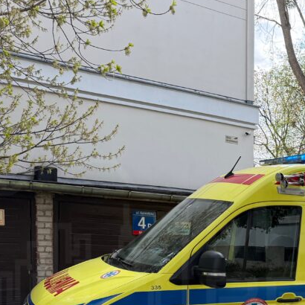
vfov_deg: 30.7
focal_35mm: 53
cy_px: 277
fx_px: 528
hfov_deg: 29.1
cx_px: 336
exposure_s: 1/1855
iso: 100
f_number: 1.78
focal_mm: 6.76
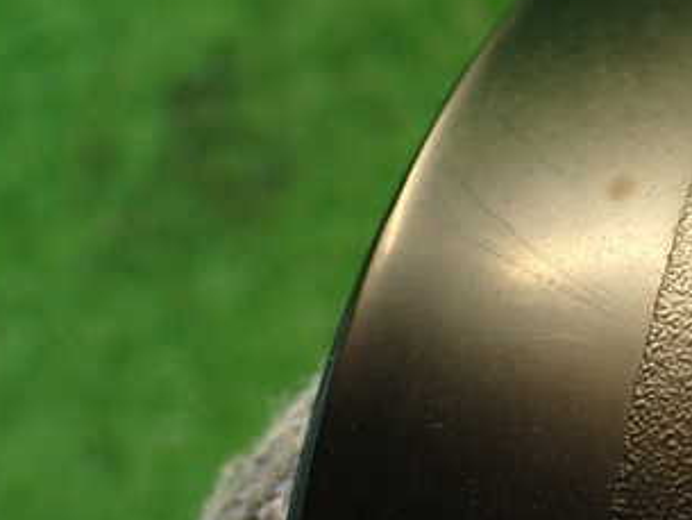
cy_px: 275
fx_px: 1180
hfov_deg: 31.9
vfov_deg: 24.8
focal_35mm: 59
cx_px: 542
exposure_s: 1/40
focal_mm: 5.4
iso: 200
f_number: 2.3
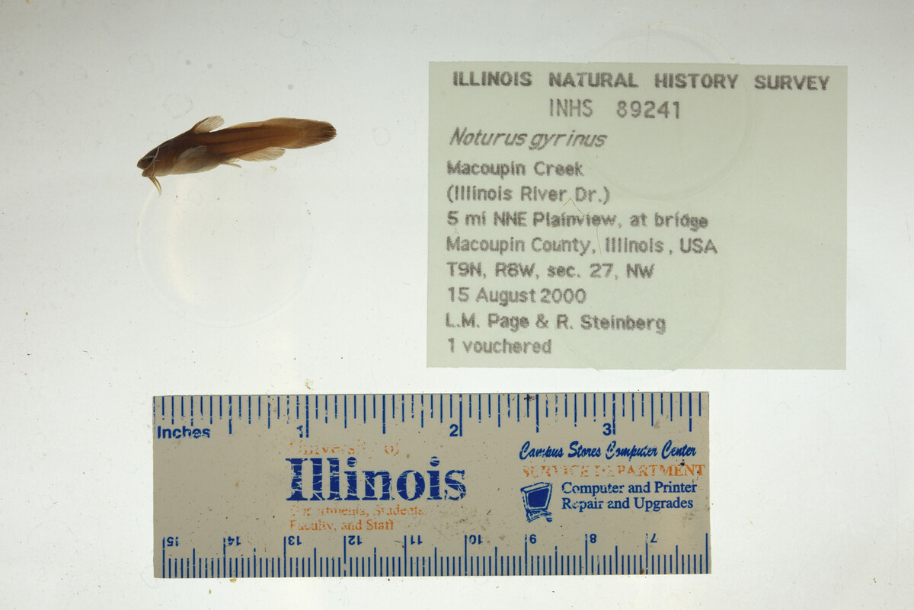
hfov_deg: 33.4
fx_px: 1524
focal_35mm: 60
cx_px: 457
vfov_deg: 22.6
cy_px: 305
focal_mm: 60
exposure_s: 1/200
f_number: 10
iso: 100
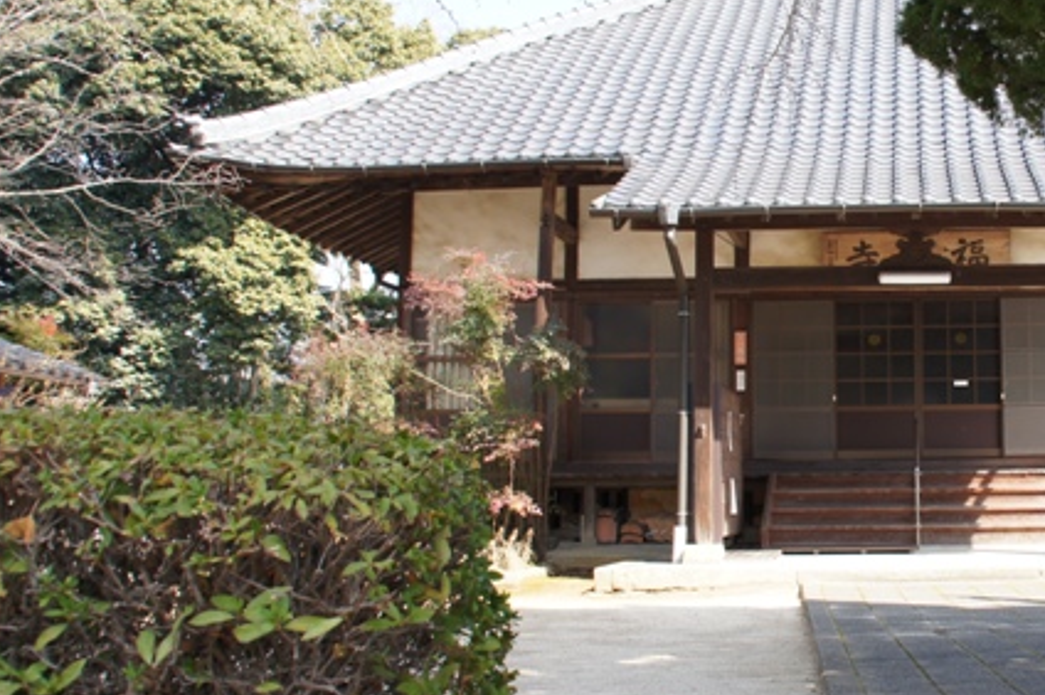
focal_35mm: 51
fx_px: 1479
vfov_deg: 26.4
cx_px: 937
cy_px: 350
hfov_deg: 36.5
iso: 100
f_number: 5.6
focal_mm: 18
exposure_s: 1/80
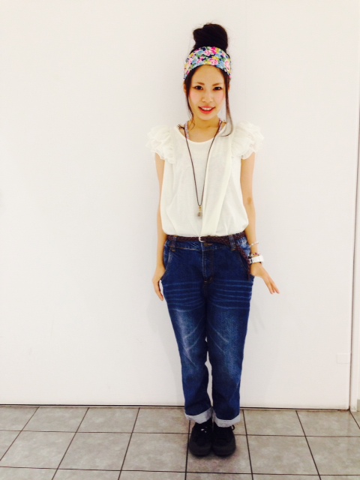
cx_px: 180
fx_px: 458
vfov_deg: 55.4
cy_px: 240
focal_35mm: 33
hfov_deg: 42.9
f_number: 2.4
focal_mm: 4.12
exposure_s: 1/20
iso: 125
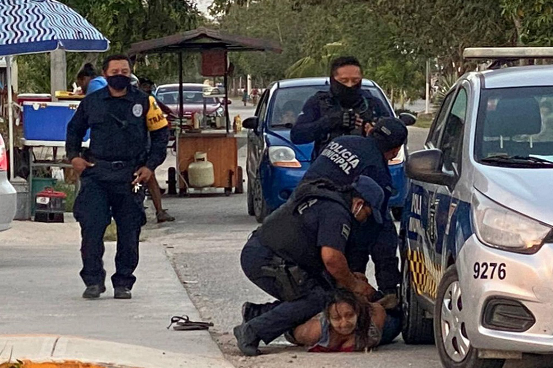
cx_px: 276
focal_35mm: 50
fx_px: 768
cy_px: 184
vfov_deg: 27.0
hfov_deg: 39.6
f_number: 1.8
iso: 1250
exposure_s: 1/60
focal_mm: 50
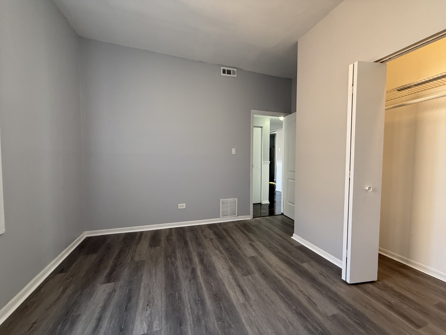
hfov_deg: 102.1
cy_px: 168
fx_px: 180
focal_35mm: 14
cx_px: 223
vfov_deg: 85.7
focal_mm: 2.22
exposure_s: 1/120
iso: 250
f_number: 2.2
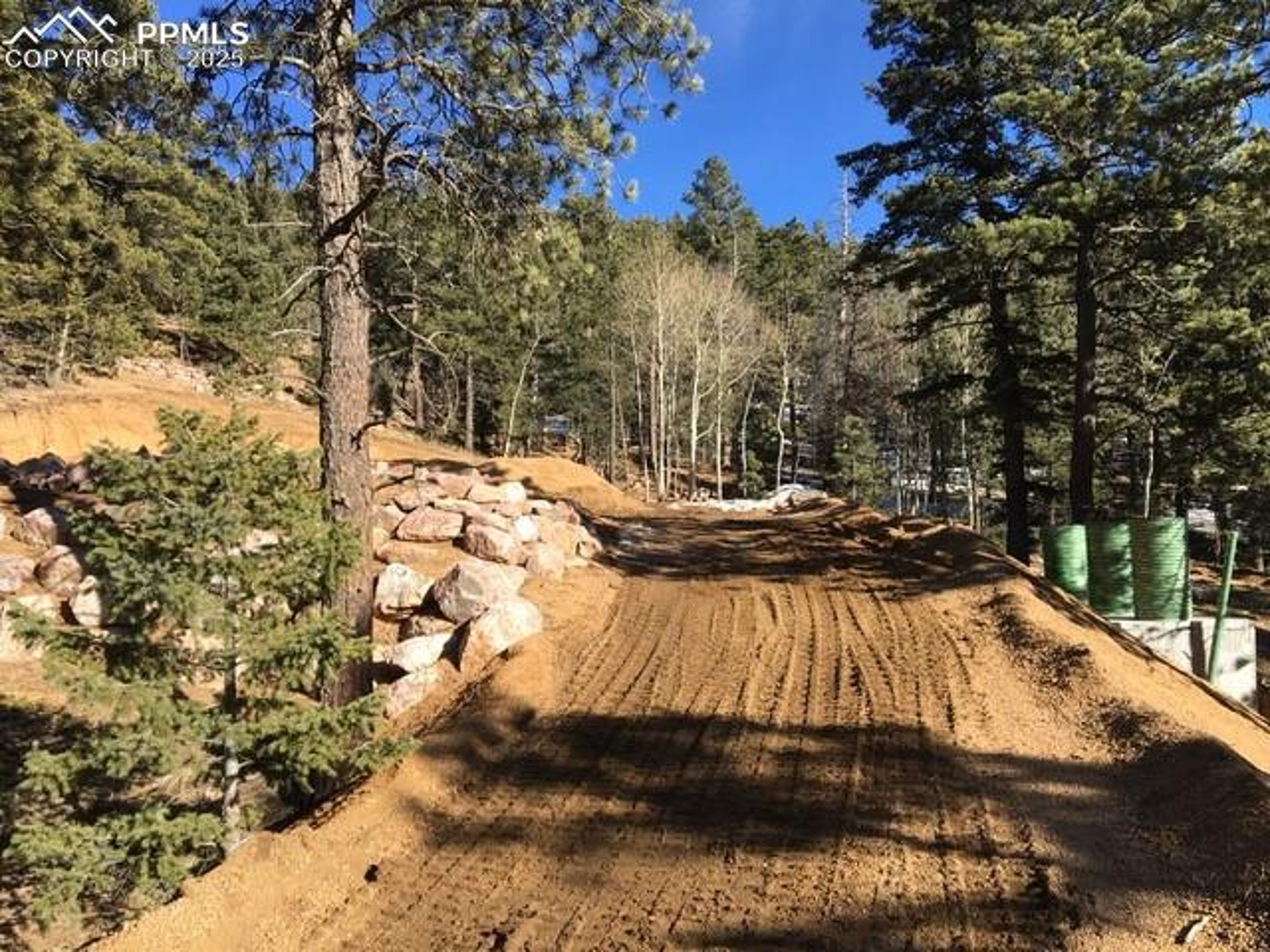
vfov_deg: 48.2
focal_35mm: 29
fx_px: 1064
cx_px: 635
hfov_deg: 61.7
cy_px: 476
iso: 25
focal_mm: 4.15
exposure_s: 1/905
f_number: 2.2
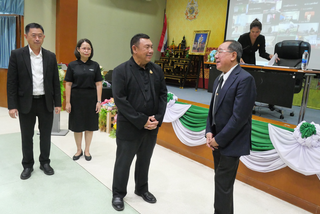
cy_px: 100
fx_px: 240
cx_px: 158
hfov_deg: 67.4
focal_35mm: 27
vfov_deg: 48.0
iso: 3200
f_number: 6.3
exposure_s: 1/50
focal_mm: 12
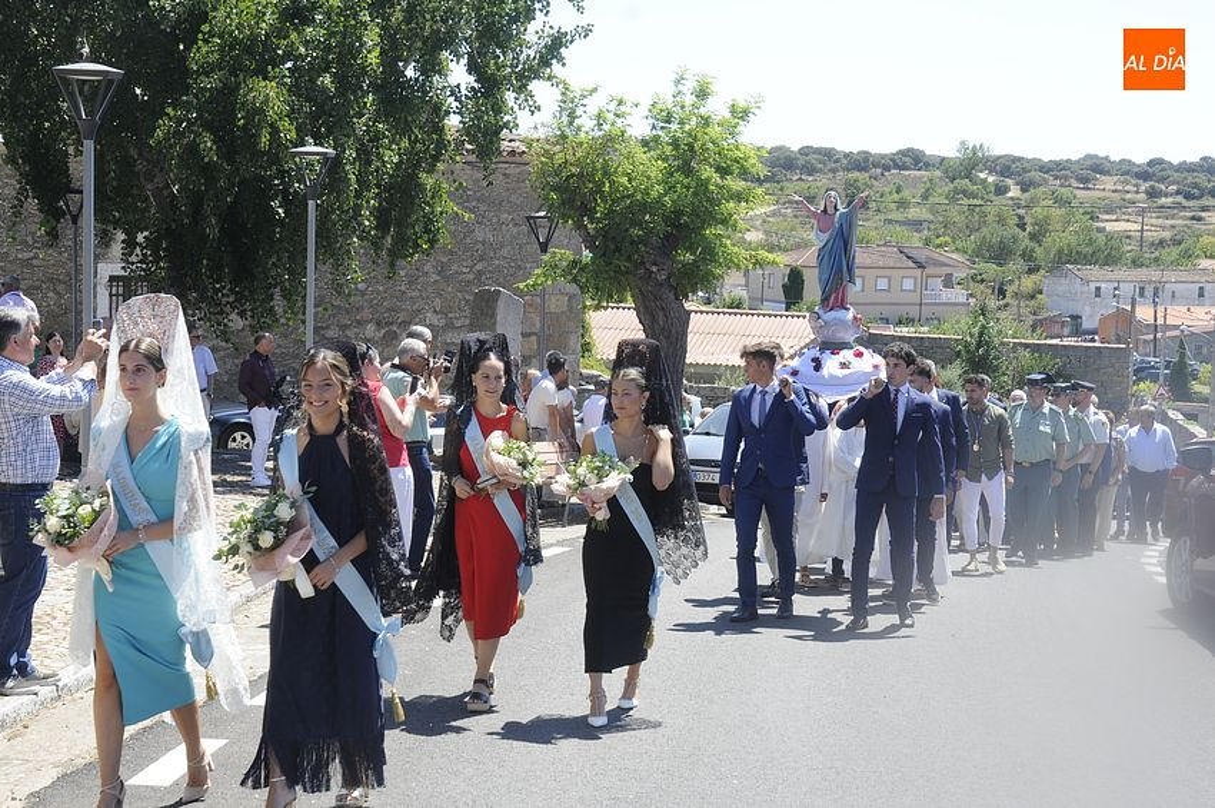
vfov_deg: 21.5
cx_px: 608
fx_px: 2124
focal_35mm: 63
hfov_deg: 31.9
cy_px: 404
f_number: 10
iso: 200
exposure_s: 1/125
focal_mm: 42
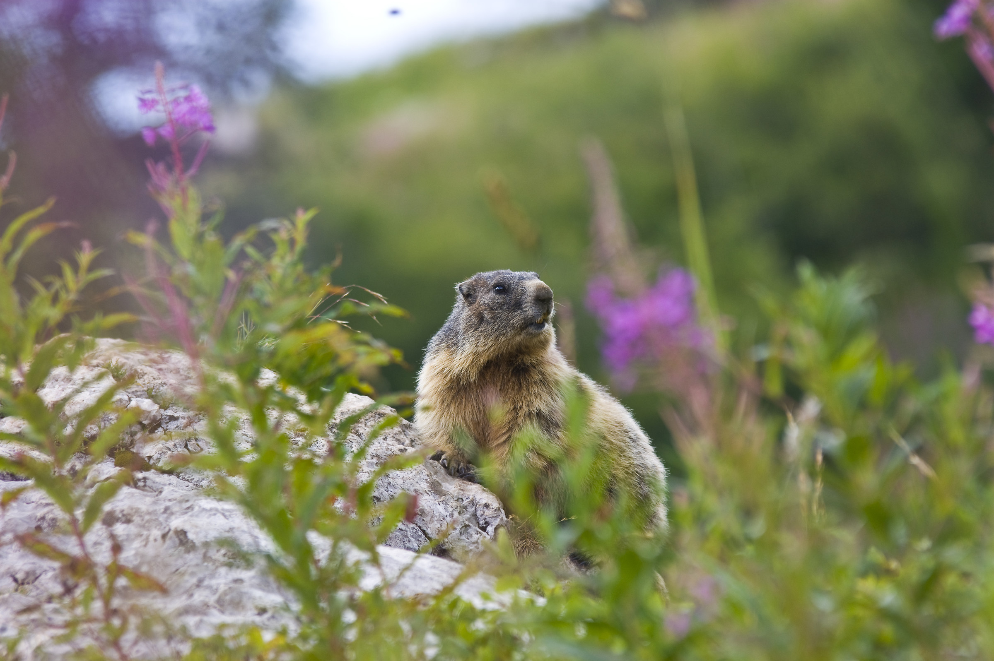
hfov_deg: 6.9
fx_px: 8278
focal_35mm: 300
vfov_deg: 4.6
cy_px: 330
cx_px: 497
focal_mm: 200
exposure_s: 1/160
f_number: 4
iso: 100
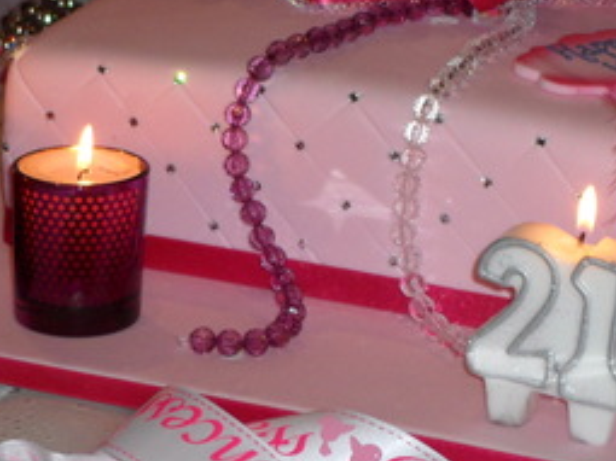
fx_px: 3842
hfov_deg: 9.1
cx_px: 502
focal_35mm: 216
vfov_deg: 6.8
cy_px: -51
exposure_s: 1/60
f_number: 4.3
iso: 200
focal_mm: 15.4
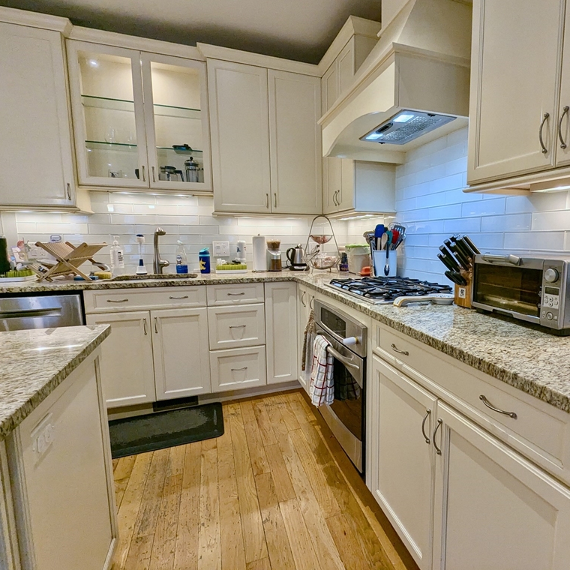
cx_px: 360
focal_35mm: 19
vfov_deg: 77.7
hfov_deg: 76.2
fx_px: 354
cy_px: 284
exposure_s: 1/126
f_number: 2.2
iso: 179
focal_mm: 2.35
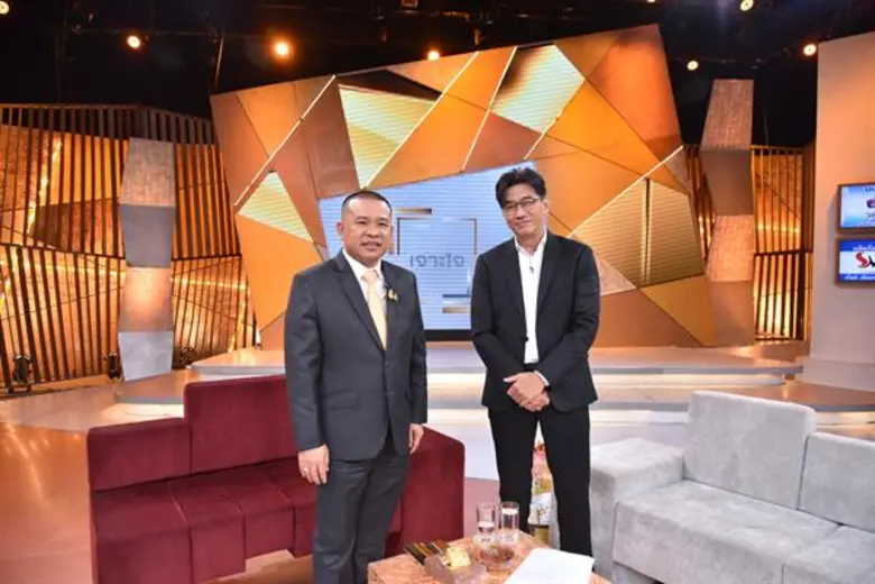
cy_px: 292
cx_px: 438
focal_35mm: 24
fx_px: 583
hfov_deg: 73.7
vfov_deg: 53.1
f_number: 4.5
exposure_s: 1/200
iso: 1250
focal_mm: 24
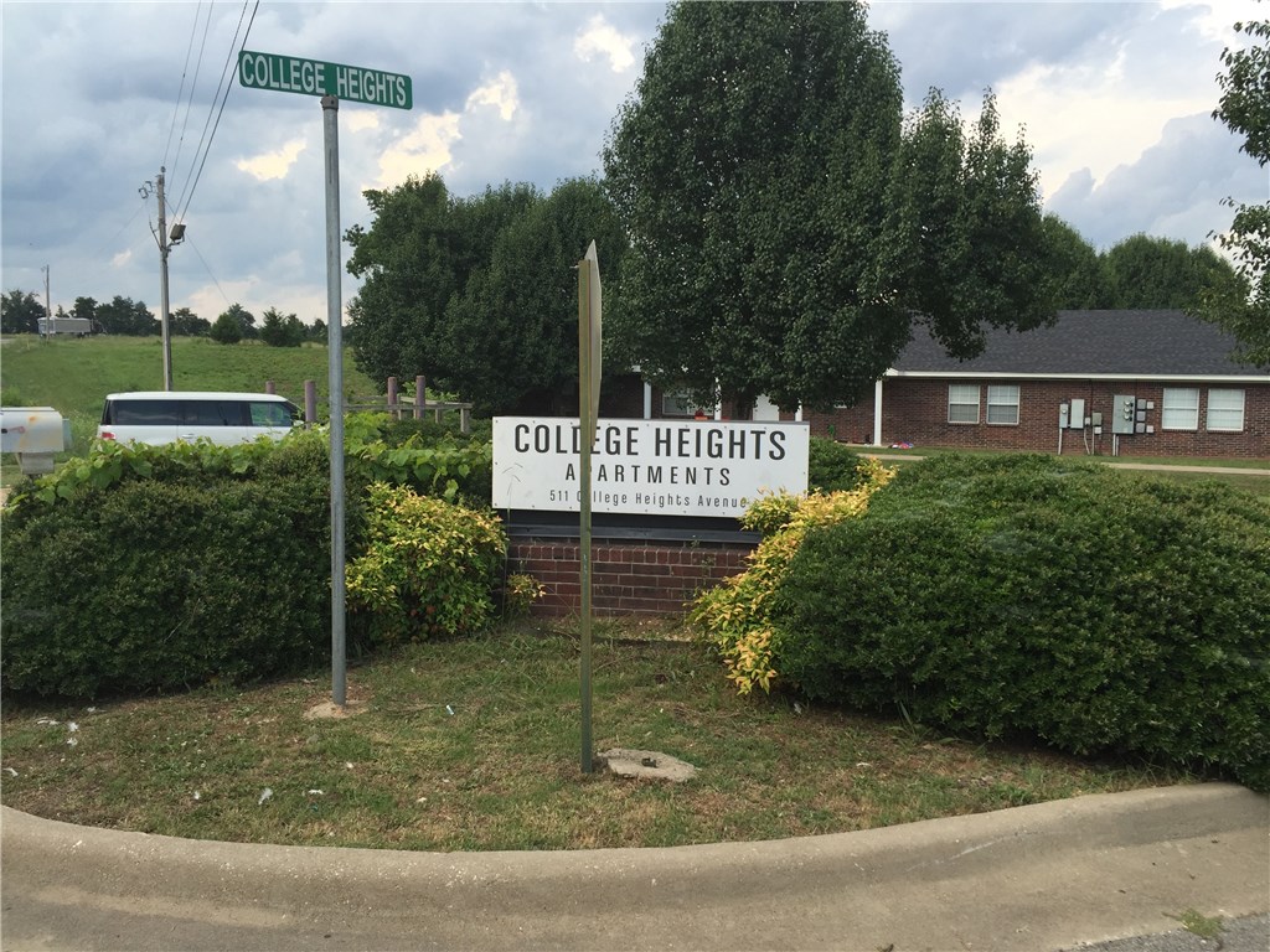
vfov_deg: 48.2
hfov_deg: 61.7
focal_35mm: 29
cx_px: 635
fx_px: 1064
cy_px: 476
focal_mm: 4.15
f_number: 2.2
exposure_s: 1/628
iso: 32
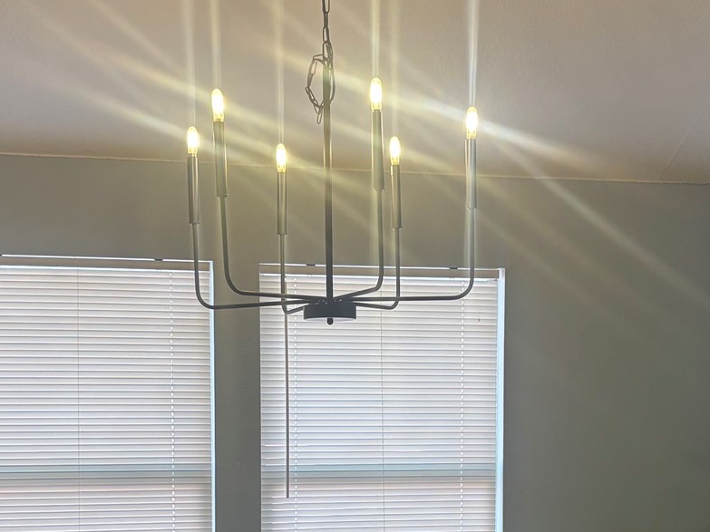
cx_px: 390
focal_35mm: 68
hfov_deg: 28.5
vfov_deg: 21.2
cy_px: 476
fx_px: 1395
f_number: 1.6
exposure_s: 1/120
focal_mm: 5.96
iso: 80
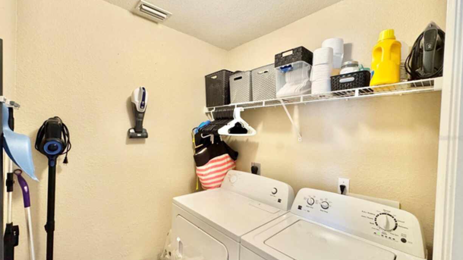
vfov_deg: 67.0
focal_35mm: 16
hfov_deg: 99.3
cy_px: 138
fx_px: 196
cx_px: 224
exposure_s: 1/60
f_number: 2.2
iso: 400
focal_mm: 2.22
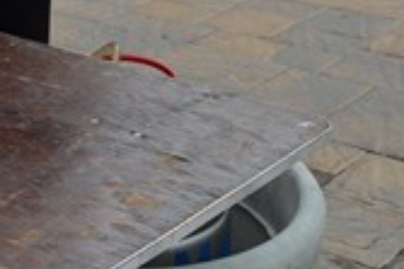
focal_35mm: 109
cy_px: -149
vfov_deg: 11.9
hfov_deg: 17.7
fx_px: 1222
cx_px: -109
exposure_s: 1/125
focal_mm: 22
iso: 125
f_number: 5.6
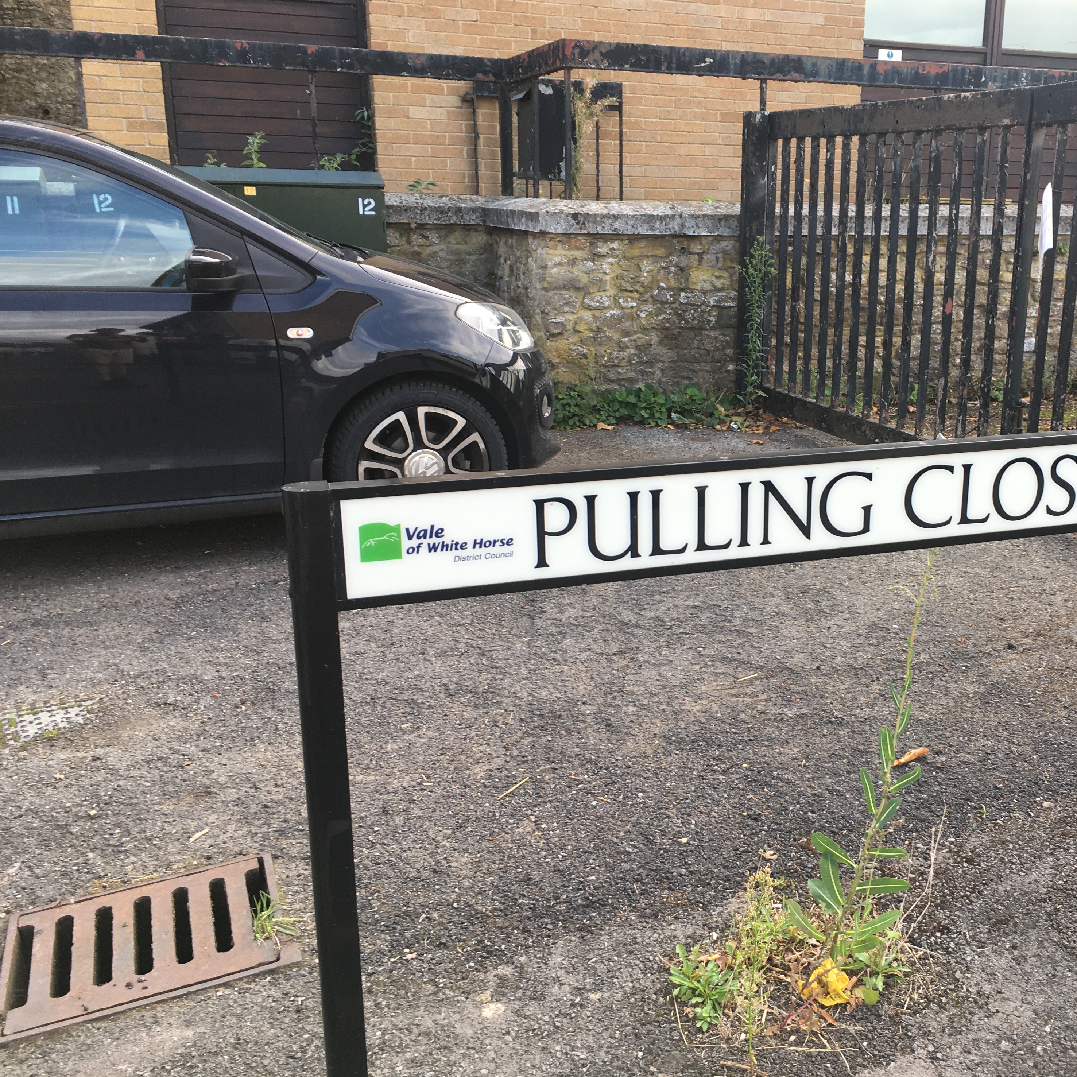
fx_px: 1232
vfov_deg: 47.2
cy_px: 533
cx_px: 734
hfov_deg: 46.3
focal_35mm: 35
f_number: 2.2
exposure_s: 1/105
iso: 25
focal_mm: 4.15
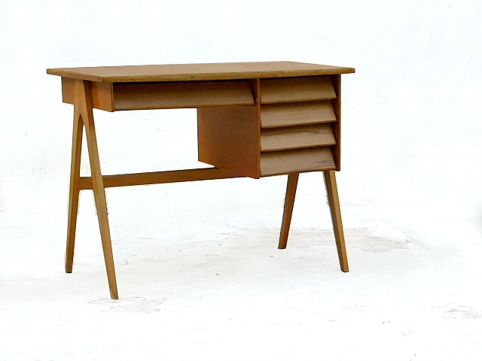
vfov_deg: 17.4
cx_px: 241
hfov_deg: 23.0
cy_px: 180
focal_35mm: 85
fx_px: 1184
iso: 1600
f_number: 8
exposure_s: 1/500
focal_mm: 15.2
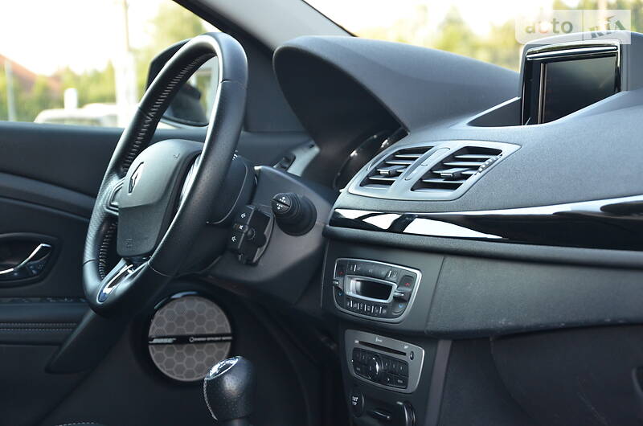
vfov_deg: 14.6
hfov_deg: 22.0
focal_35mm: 93
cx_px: 322
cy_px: 213
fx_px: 1658
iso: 800
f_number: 5.3
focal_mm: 62
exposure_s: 1/60
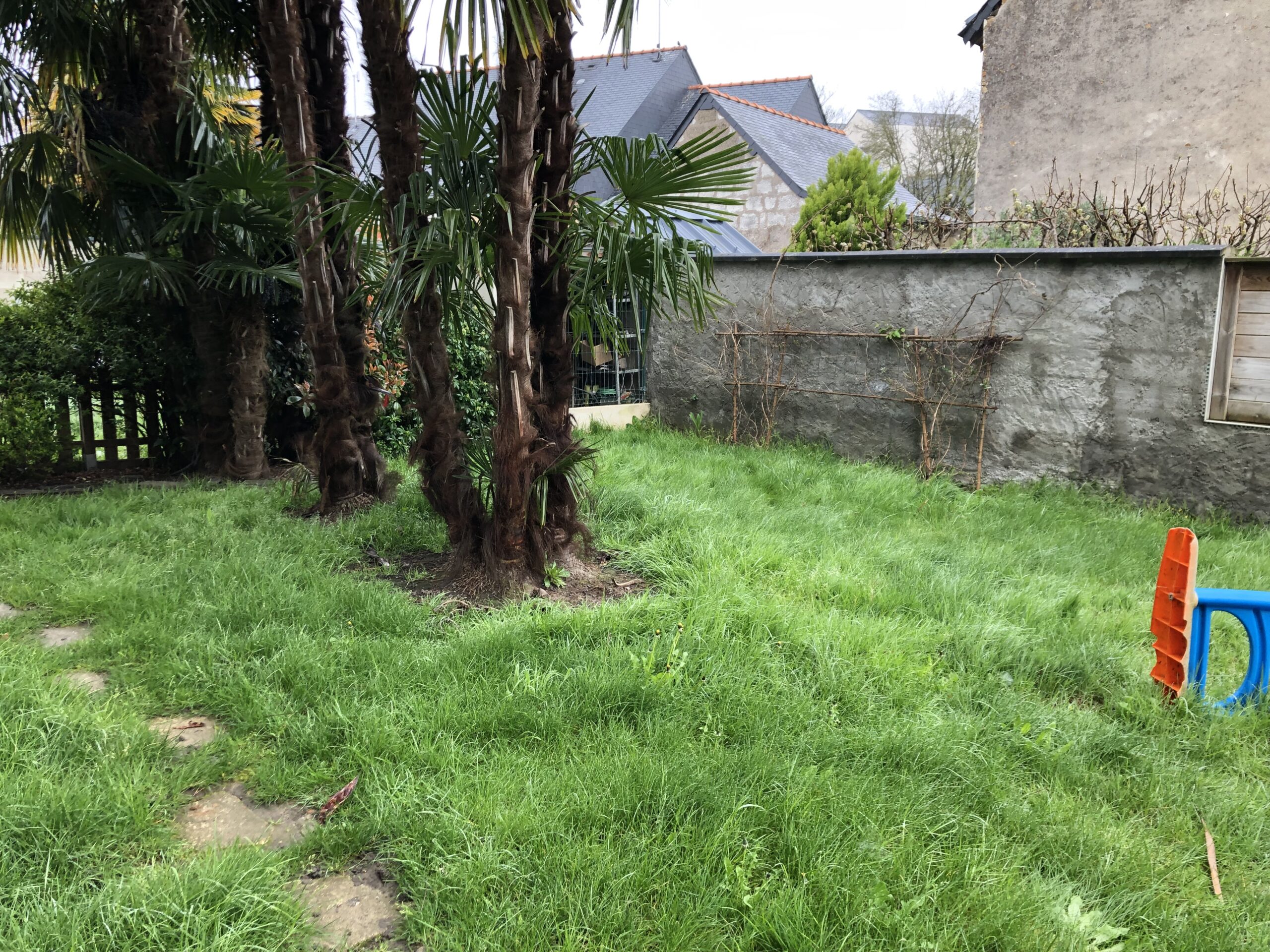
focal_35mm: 28
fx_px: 1027
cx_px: 635
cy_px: 476
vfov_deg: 49.7
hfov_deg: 63.4
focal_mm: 4
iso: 40
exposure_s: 1/120
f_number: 1.8
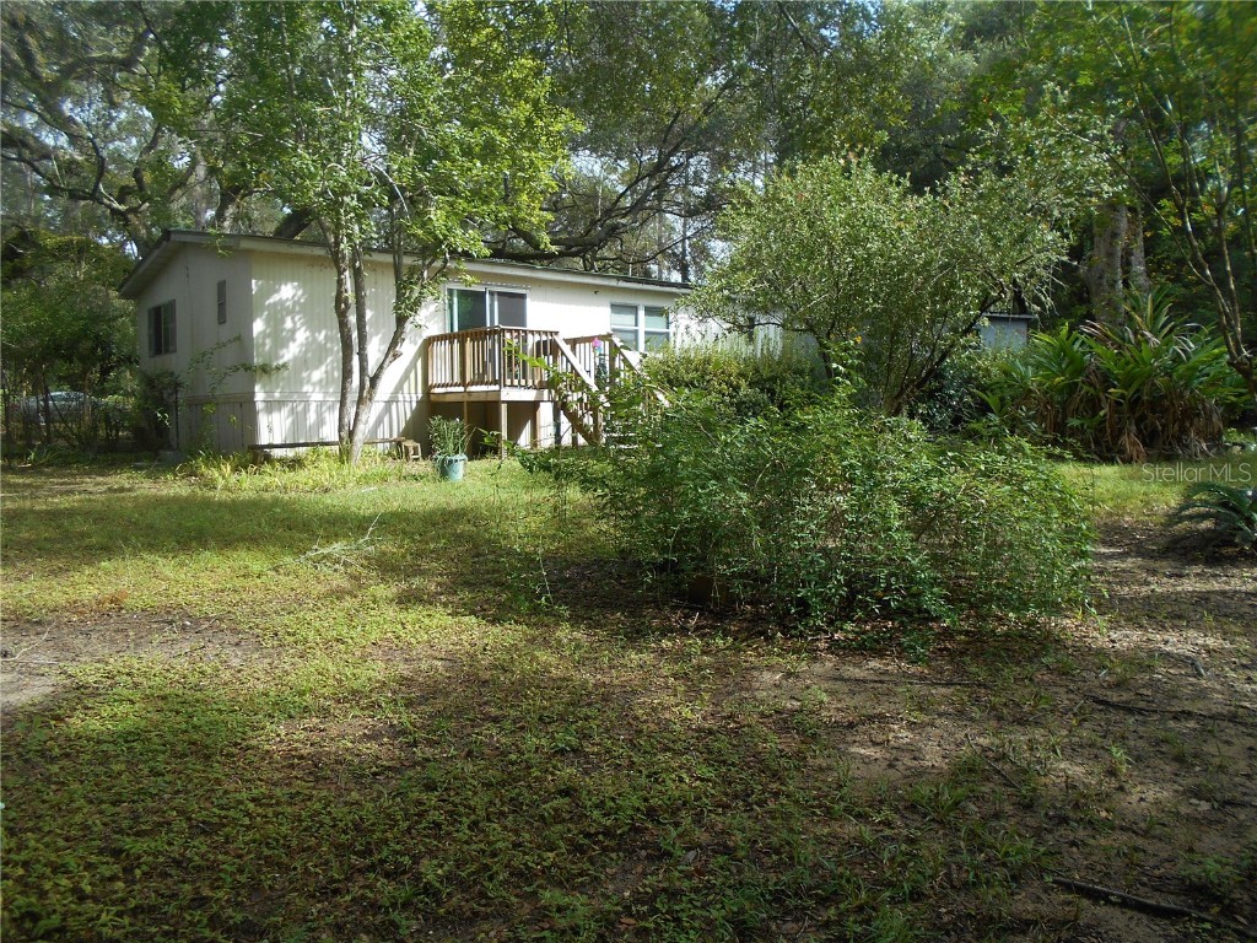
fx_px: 944
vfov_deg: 53.1
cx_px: 628
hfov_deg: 67.3
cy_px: 472
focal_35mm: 26
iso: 80
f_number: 3.2
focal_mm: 4.6
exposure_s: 1/320
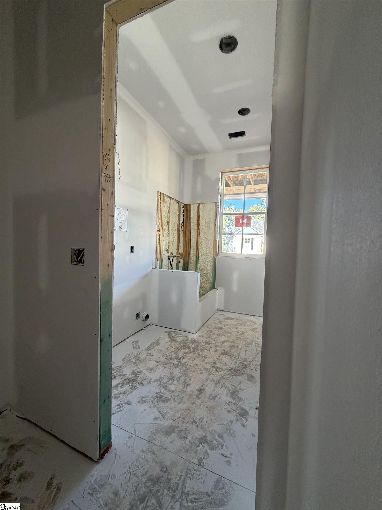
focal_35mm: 14
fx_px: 206
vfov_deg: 102.1
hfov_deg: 85.7
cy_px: 255
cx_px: 191
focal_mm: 2.22
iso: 320
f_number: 2.2
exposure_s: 1/82
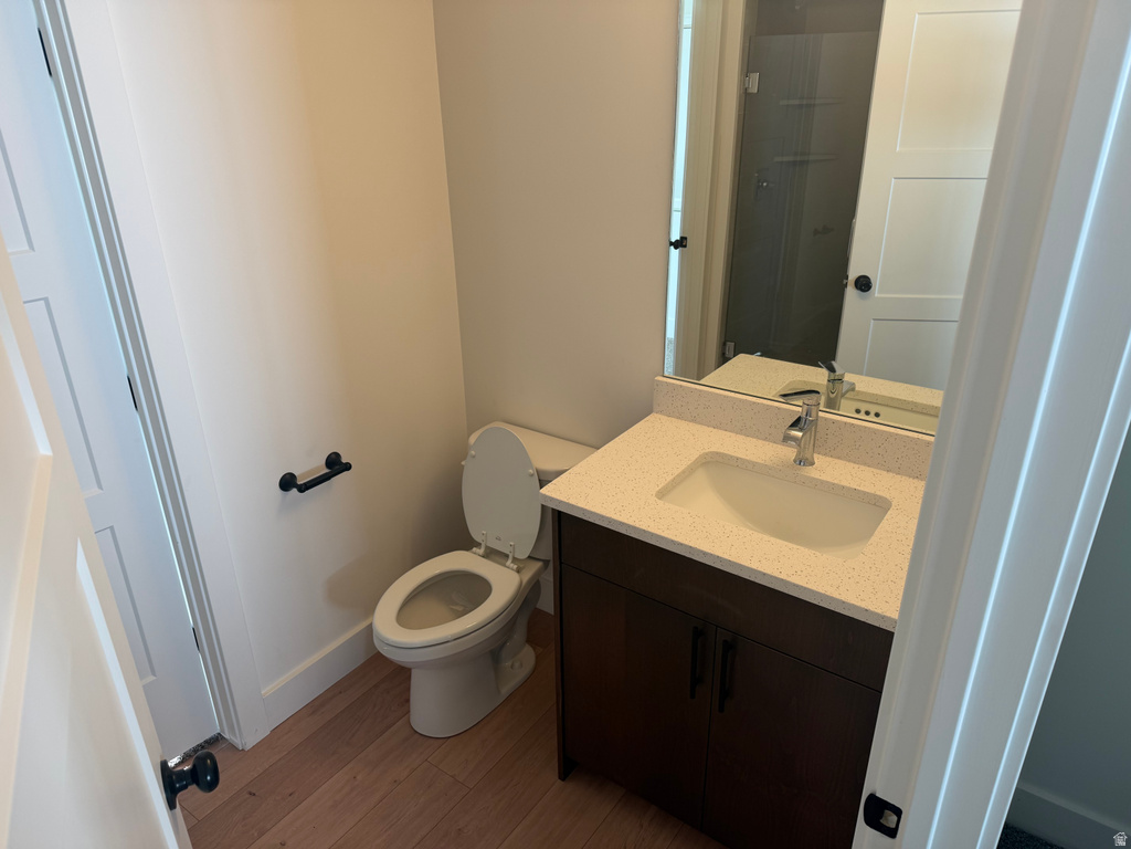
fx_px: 784
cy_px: 424
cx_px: 566
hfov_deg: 71.6
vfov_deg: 56.8
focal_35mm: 24
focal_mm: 6.76
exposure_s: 1/121
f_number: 1.78
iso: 64
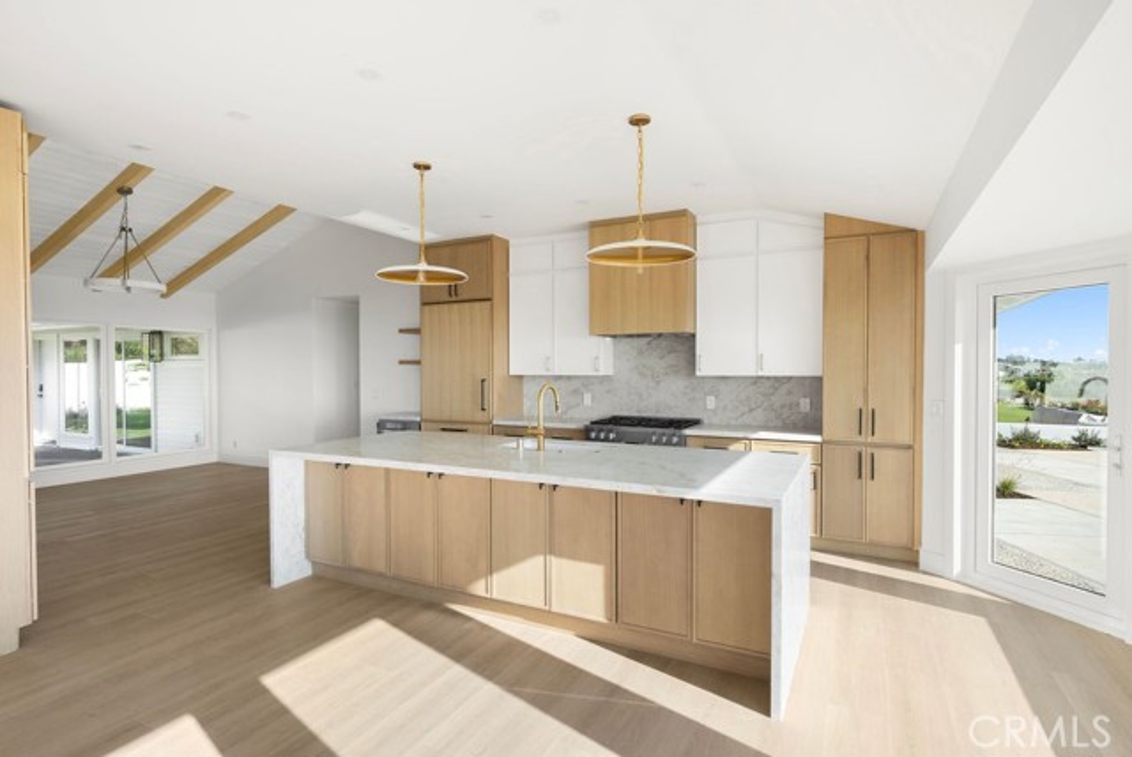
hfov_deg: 89.9
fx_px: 567
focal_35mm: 18
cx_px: 566
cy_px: 378
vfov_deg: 67.5
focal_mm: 18
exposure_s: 1/80
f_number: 13
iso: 640
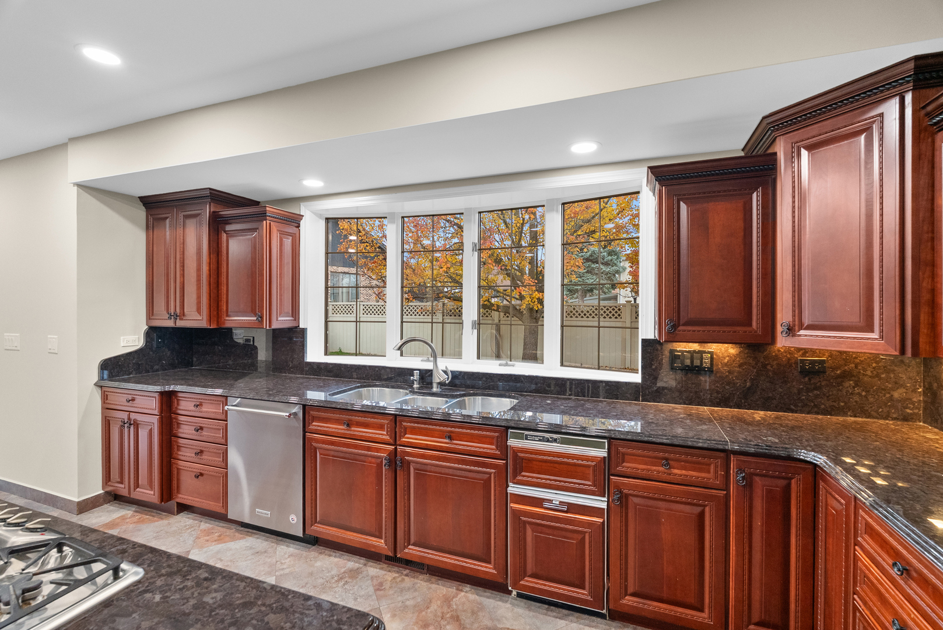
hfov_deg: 96.7
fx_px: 419
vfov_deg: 73.8
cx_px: 472
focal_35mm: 16
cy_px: 315
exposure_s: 1
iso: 640
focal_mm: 16
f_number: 8
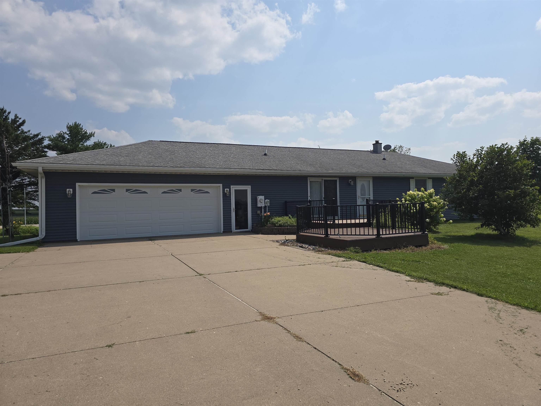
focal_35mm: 23
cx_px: 270
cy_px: 203
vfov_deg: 58.9
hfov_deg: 73.9
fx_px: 359
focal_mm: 6.3
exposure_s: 1/1874
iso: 12
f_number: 1.7
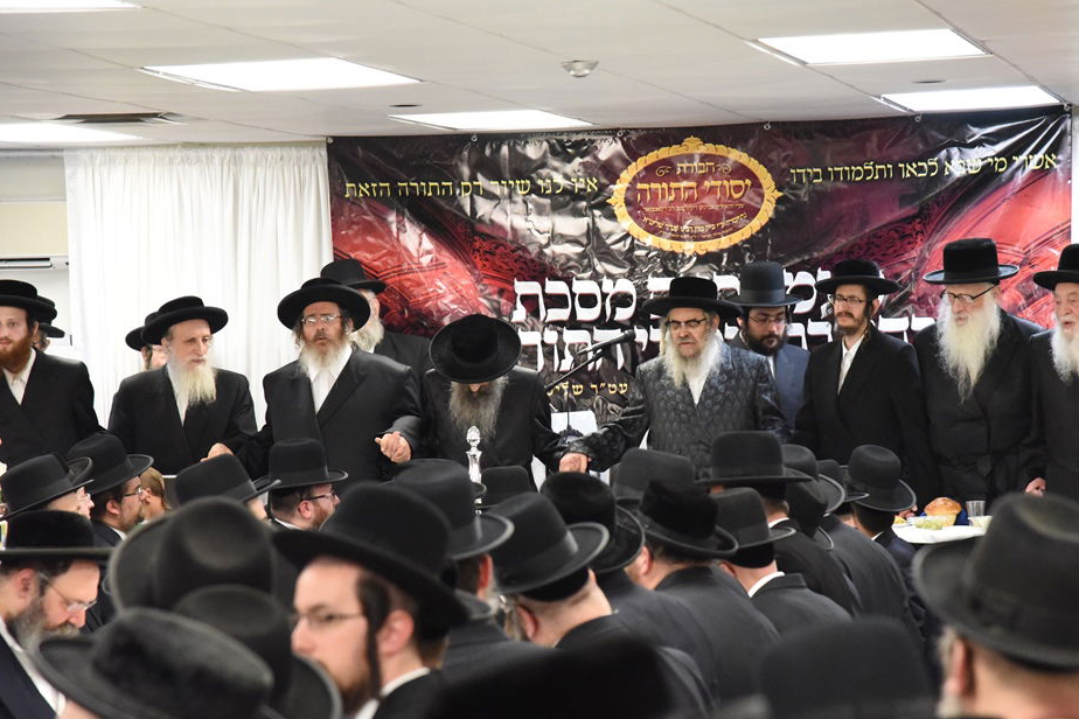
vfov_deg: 10.3
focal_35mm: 133
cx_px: 582
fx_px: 3986
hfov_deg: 15.4
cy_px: 369
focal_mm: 120
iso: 10000
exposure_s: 1/250
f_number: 5.6
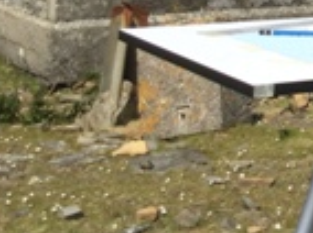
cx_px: 566
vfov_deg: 10.1
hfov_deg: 12.8
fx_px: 1264
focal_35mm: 140
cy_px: -145
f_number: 2.4
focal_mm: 3.3
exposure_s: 1/1381
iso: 25
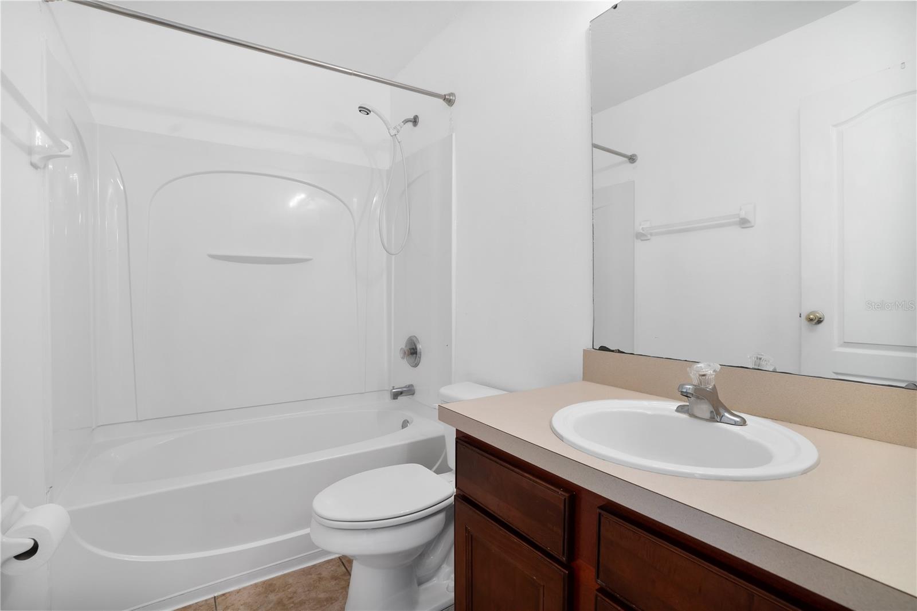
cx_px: 458
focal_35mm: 16
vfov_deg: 73.7
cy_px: 306
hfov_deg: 96.7
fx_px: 407
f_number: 8
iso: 640
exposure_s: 1/2
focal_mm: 16
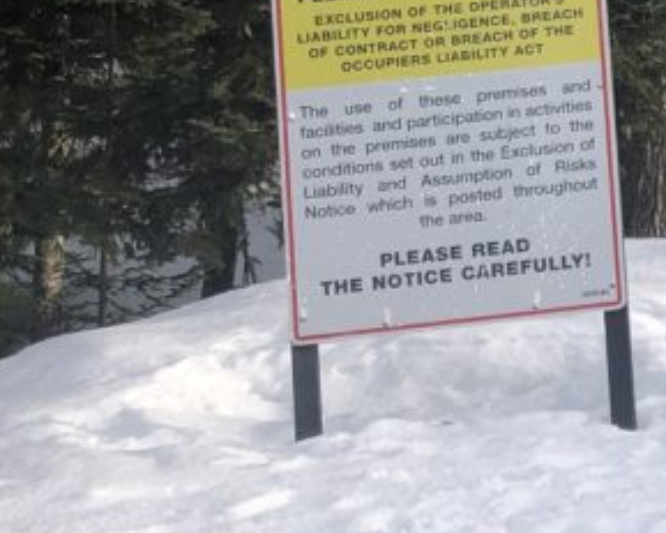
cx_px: 1099
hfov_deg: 17.1
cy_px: -72
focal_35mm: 97
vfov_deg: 15.4
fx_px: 1911
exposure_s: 1/552
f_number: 1.8
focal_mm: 3.99
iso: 20
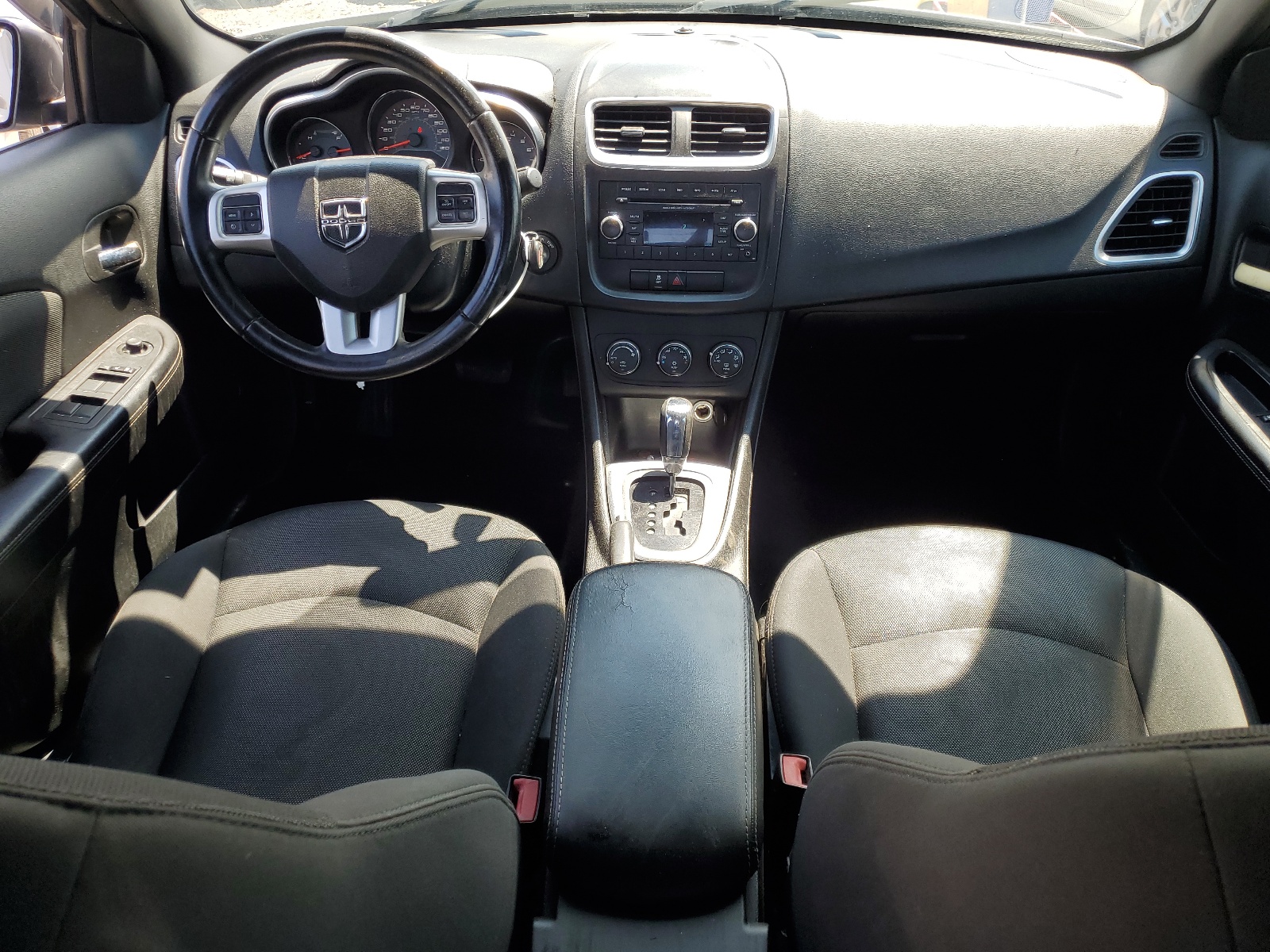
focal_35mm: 26
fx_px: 954
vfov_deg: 53.1
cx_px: 635
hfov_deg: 67.3
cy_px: 476
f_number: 1.5
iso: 50
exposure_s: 1/345
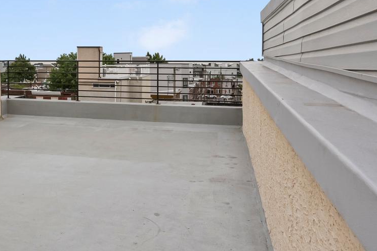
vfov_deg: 30.3
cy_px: 88
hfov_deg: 38.1
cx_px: -24
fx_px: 461
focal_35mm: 44
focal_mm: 16
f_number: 11
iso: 400
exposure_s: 1/250
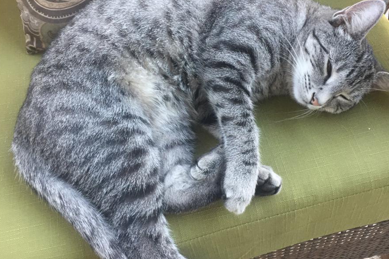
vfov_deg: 32.4
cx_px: 192
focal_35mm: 41
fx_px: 443
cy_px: 93
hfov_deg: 47.4
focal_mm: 4.15
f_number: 2.2
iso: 80
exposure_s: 1/30
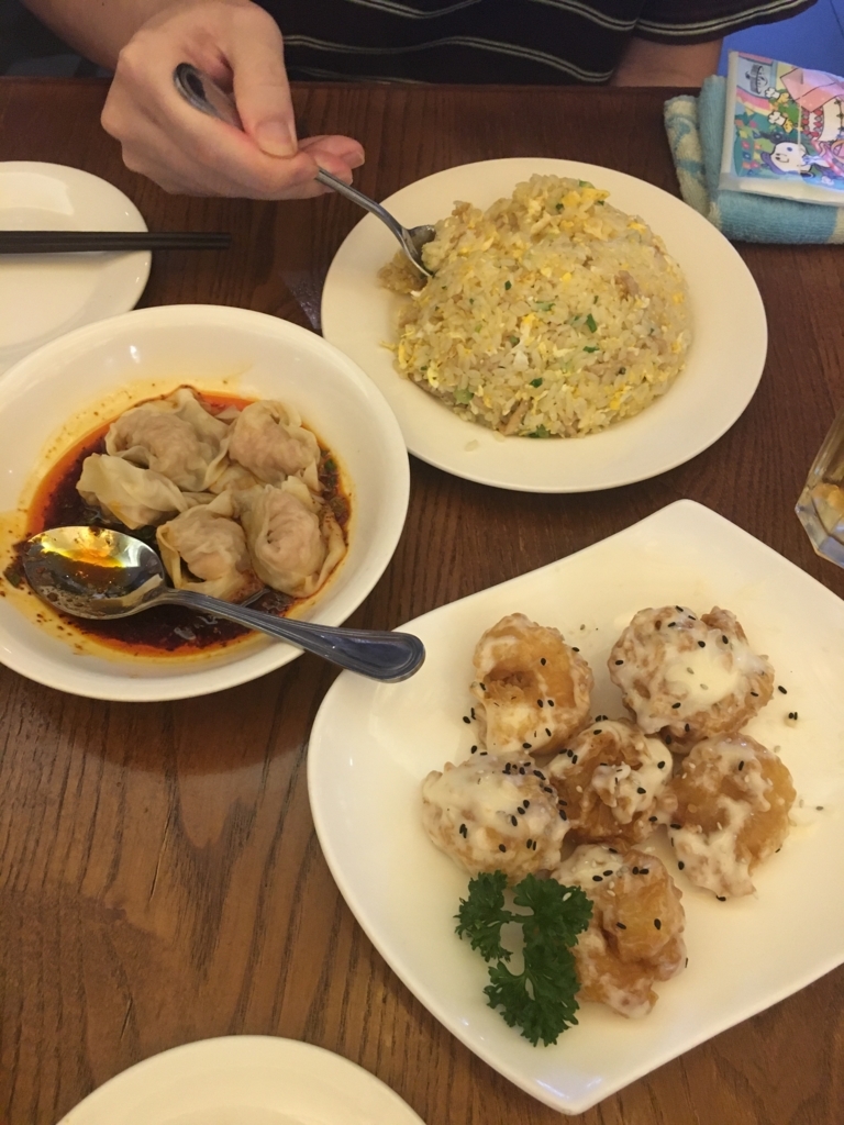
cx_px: 422
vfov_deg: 61.7
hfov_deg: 48.2
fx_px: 943
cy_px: 562
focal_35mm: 29
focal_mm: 4.15
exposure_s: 1/20
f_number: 2.2
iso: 200
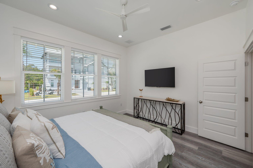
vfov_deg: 81.1
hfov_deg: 104.3
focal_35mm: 14
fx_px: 98
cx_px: 126
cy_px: 84
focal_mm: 14
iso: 100
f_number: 9
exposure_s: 1/30
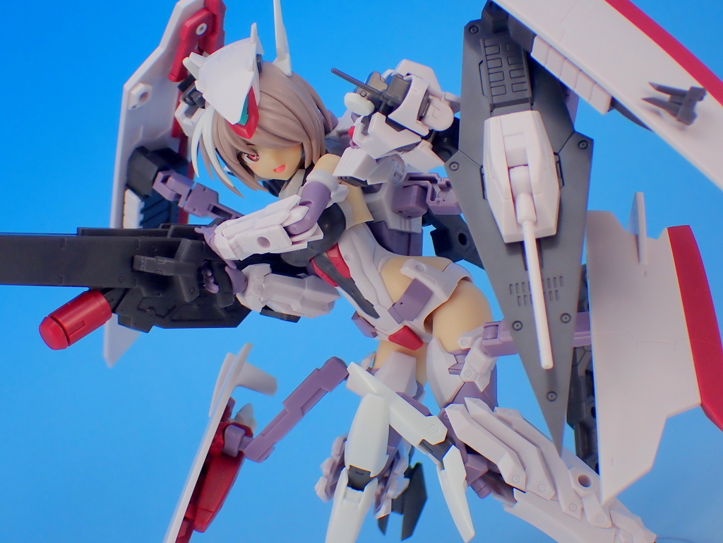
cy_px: 272
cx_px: 362
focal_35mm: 88
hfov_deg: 22.3
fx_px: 1838
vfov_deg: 16.8
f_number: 4.5
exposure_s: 1/20
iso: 100
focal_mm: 15.66
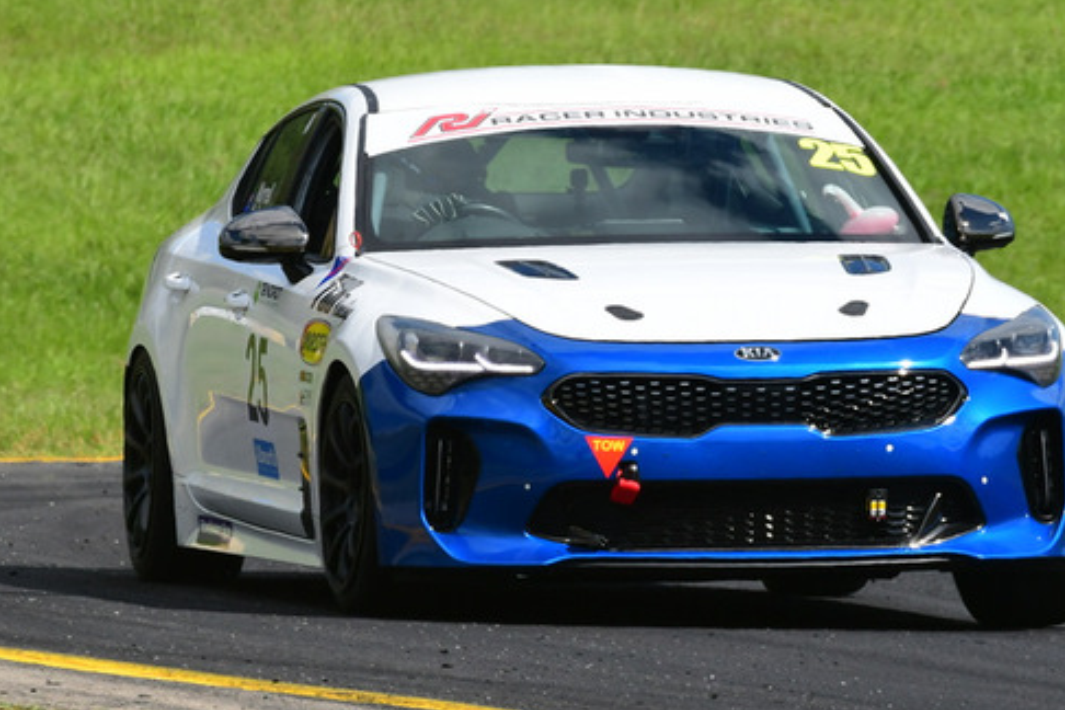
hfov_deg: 2.2
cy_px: 195
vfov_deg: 1.5
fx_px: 27777
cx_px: 609
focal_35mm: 939
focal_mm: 380
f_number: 11
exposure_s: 1/640
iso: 400
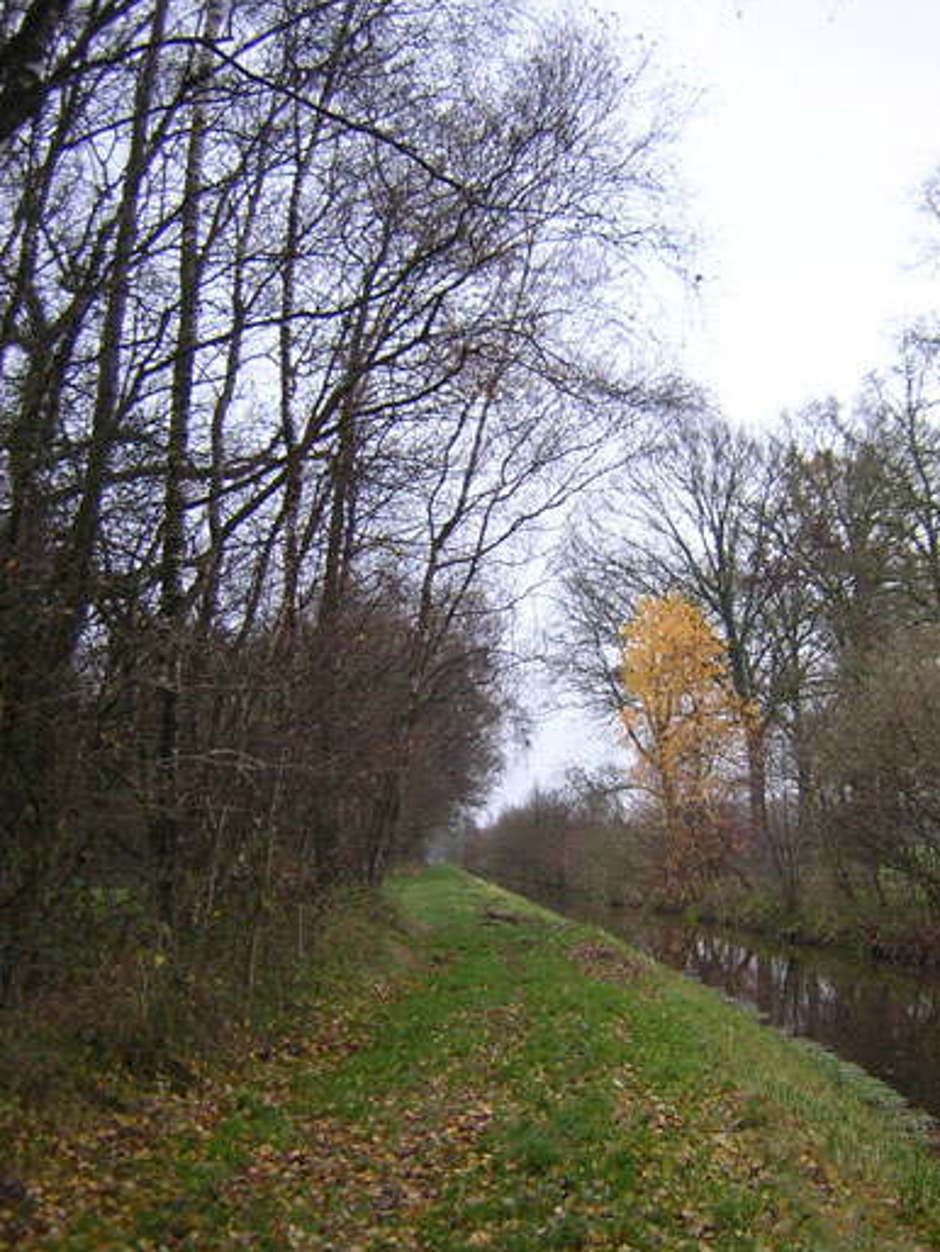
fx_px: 1519
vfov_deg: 44.6
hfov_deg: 34.3
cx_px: 528
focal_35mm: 42
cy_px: 721
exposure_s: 1/70.9
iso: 100
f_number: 2.6
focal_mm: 4.7
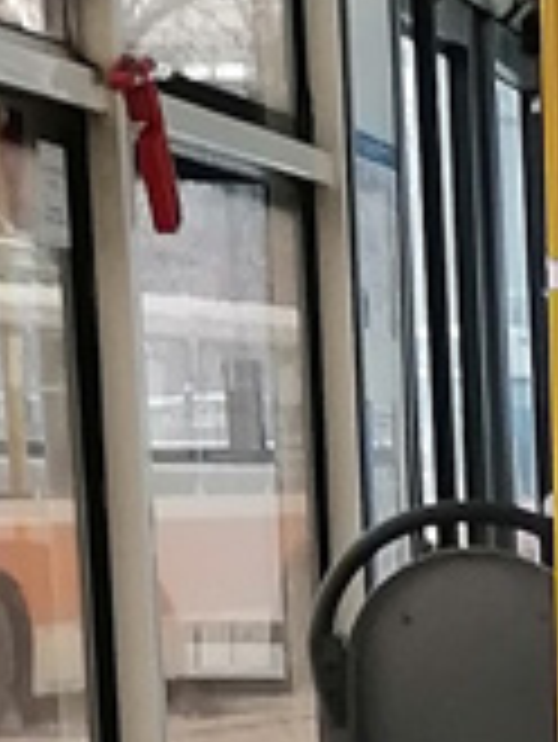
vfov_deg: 10.0
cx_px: 1323
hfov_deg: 7.7
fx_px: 3885
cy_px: 1587
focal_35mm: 181
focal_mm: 3.62
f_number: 1.8
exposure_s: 1/100
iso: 50
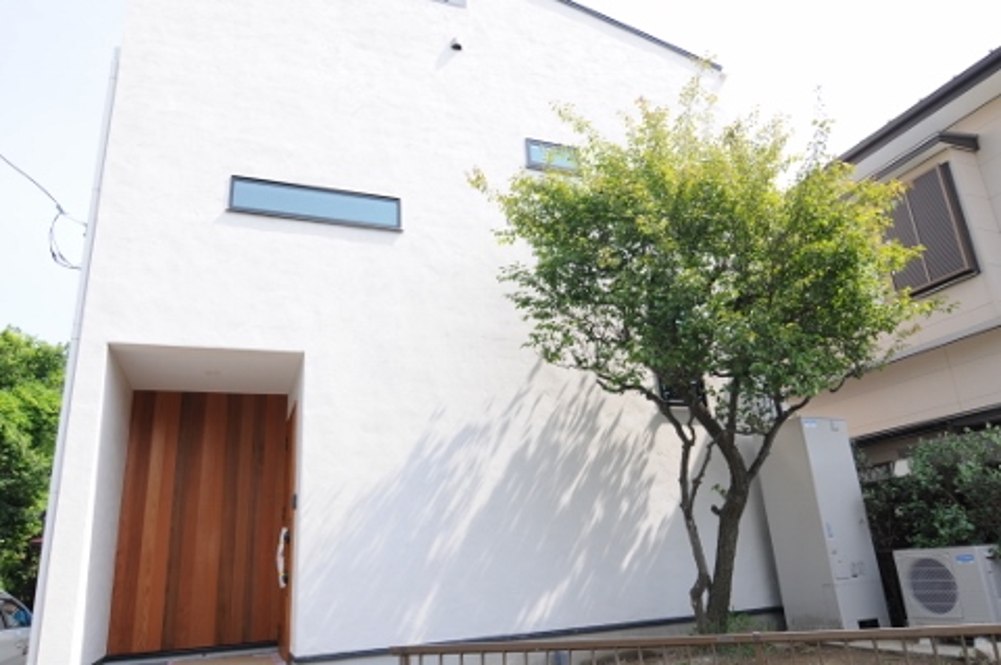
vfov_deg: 53.0
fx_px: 667
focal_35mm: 24
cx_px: 500
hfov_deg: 73.8
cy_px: 332
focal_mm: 16
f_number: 8
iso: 200
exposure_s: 1/250
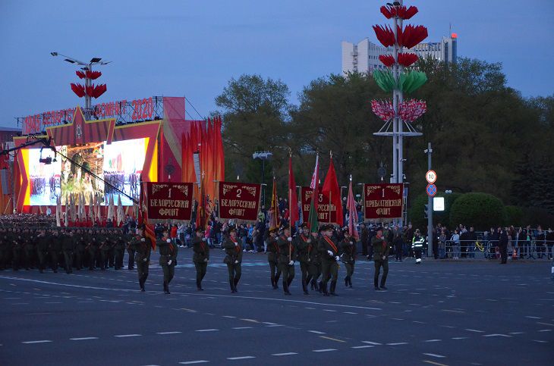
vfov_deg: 14.6
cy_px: 183
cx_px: 277
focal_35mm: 93
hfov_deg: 22.0
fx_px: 1428
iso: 3200
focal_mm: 62
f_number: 5.3
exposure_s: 1/60
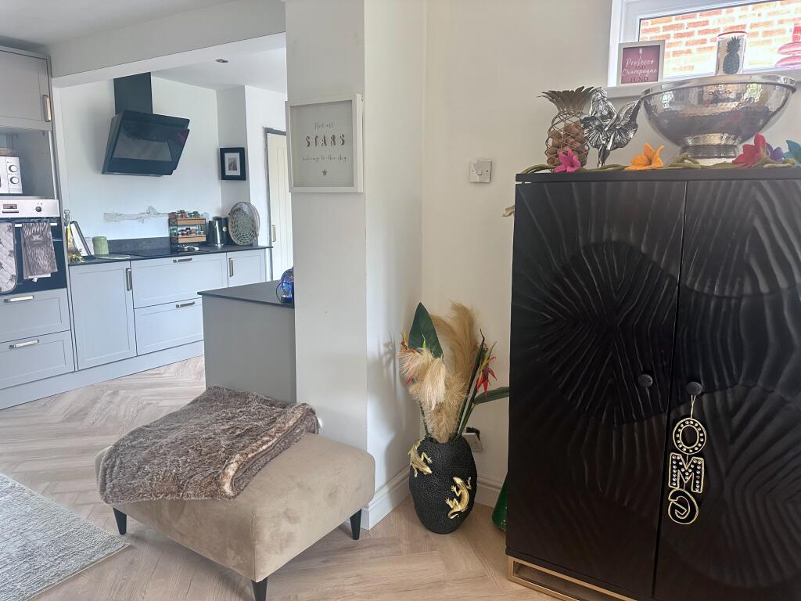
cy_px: 300
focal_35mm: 24
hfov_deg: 71.6
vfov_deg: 56.8
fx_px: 555
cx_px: 400
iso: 200
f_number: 1.78
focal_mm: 6.86
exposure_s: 1/121
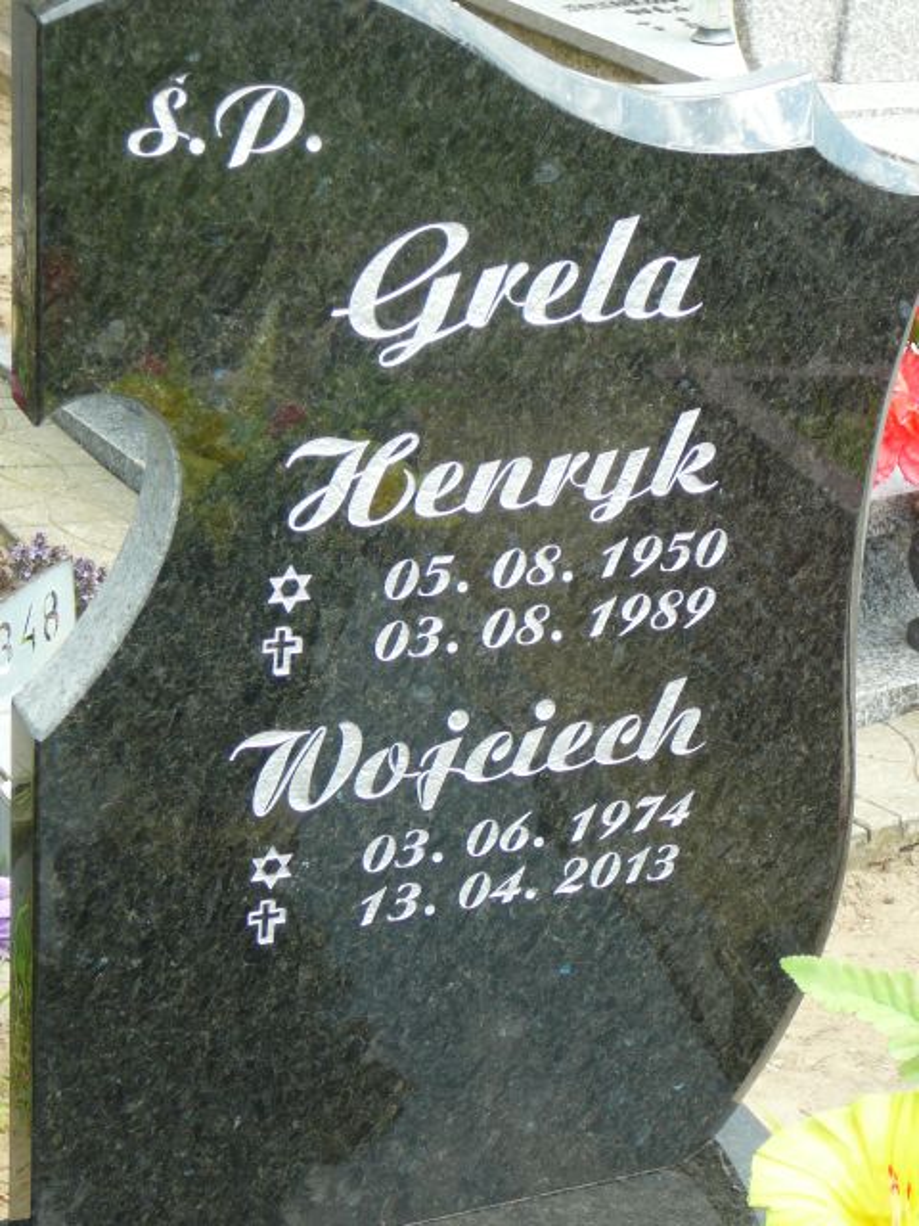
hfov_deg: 20.7
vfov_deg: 27.4
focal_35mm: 71
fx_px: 2513
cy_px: 613
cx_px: 460
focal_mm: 10.5
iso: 80
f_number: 3.7
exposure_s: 1/125
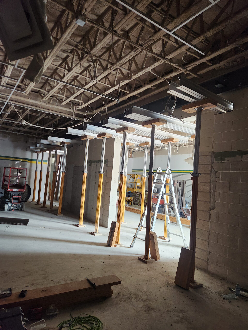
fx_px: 220
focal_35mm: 23
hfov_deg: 58.9
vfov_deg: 73.9
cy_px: 165
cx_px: 124
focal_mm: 5.4
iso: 500
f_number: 1.8
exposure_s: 1/120
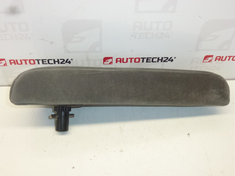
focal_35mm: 36
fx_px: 244
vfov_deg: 39.7
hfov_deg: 51.4
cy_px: 88
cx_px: 118
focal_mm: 6.4
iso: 400
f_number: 3.7
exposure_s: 1/200
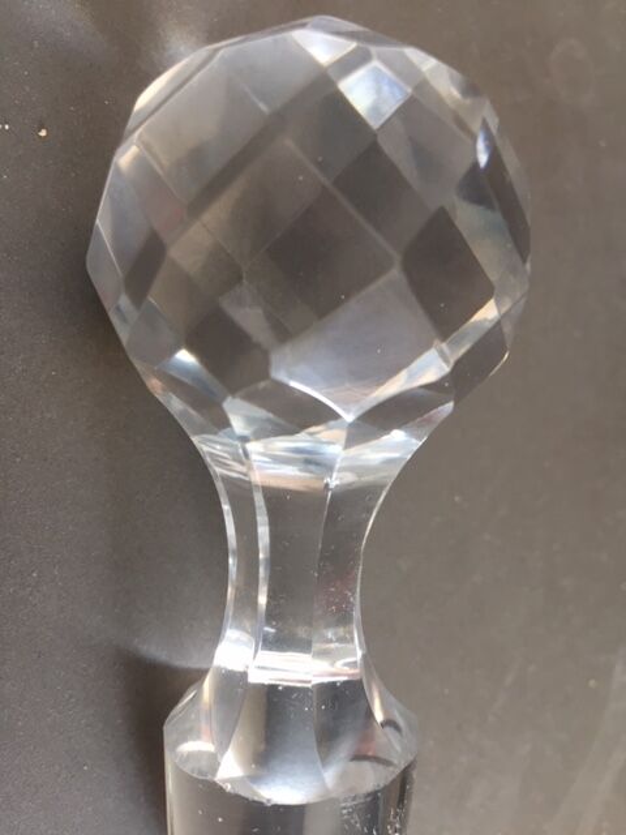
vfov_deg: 61.7
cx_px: 313
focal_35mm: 29
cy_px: 418
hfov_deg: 48.2
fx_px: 699
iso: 80
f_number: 2.2
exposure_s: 1/33
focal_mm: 4.15
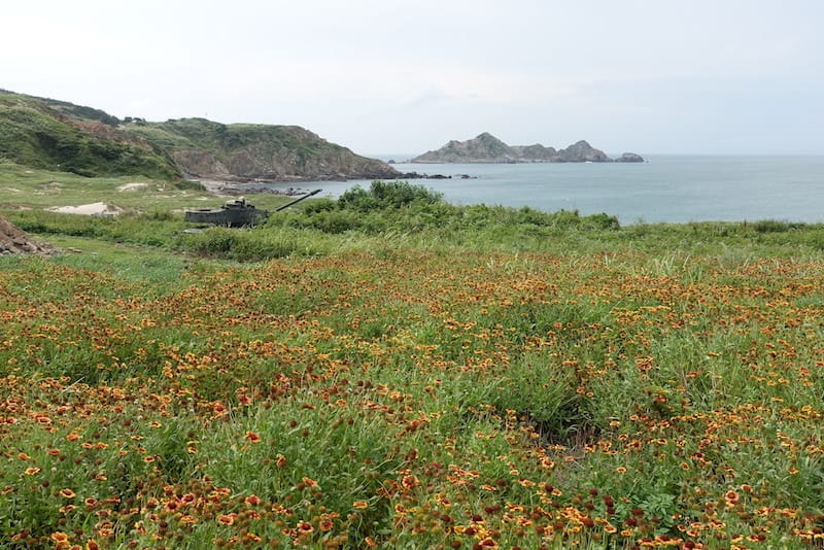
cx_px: 412
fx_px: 641
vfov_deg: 46.4
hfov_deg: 65.5
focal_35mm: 28
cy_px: 275
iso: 125
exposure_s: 1/320
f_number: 5.6
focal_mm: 10.24
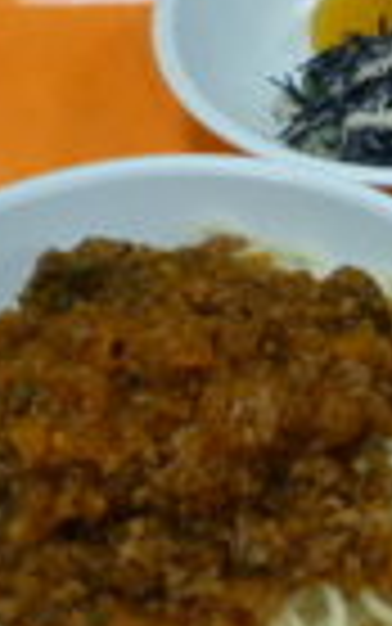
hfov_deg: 12.1
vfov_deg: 19.4
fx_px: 1827
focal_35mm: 107
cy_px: 446
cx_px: 428
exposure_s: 1/60
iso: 400
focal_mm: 6.9
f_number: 3.9
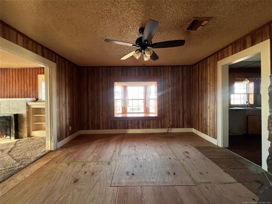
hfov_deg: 106.2
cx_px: 136
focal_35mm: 13
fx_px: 102
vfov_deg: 89.9
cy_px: 102
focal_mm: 1.57
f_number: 1.8
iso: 200
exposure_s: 1/99
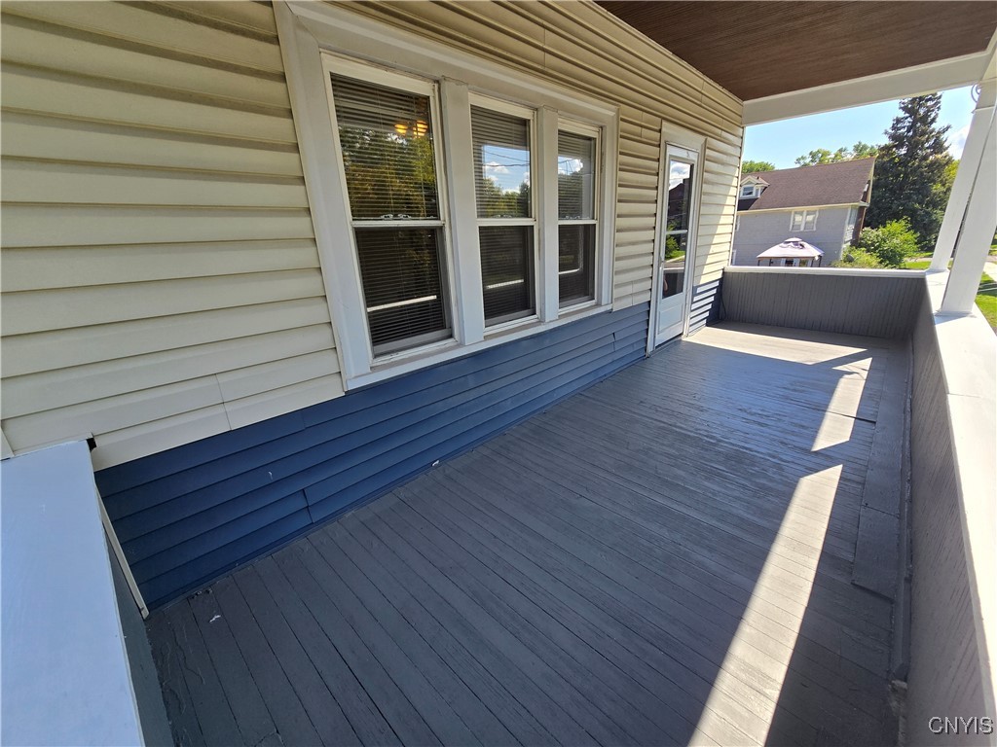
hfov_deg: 106.2
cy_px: 374
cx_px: 498
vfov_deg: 89.9
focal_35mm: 13
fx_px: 374
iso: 50
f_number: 2.2
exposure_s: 1/841
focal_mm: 2.2
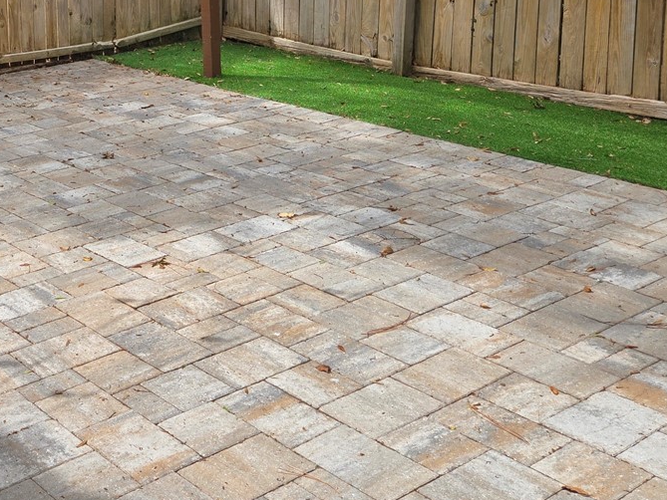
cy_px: 12
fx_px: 1060
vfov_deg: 25.4
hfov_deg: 32.9
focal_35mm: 55
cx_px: 52
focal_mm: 5.4
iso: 80
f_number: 1.8
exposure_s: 1/2874
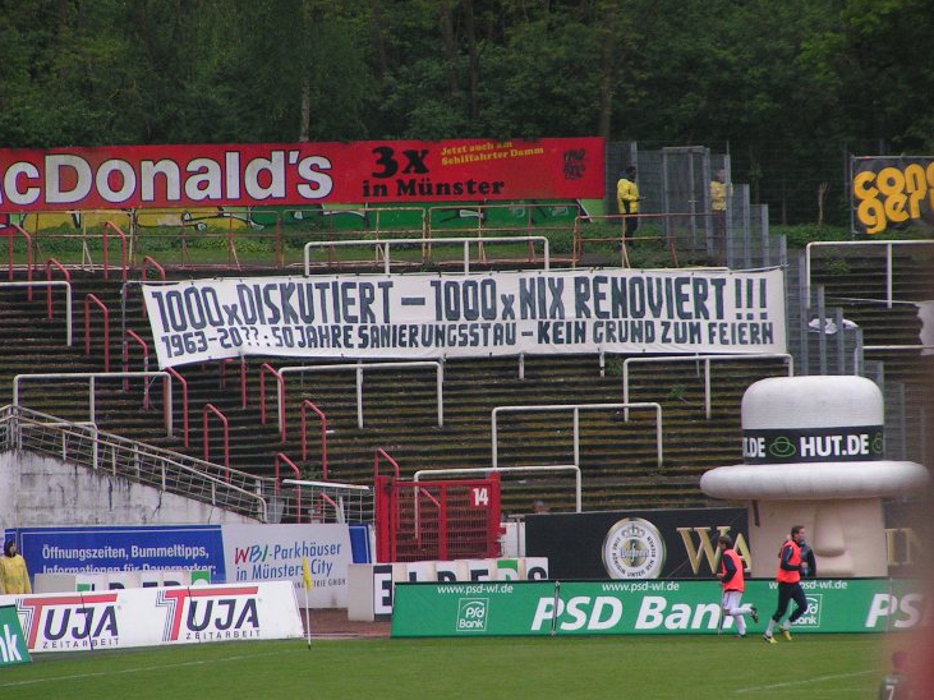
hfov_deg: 5.3
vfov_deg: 4.0
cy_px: 359
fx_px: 10036
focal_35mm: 372
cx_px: 442
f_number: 3.5
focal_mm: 52
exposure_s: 1/400
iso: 160
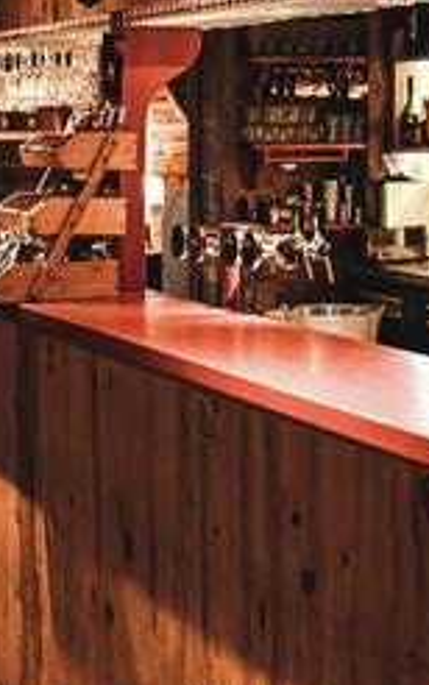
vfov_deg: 24.4
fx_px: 1555
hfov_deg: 15.7
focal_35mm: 83
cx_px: 227
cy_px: 134
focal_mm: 33.5
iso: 5000
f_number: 5
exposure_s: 1/100
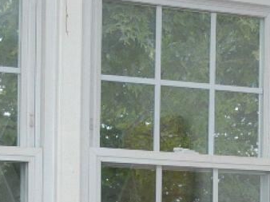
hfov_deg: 12.1
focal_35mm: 160
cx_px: 300
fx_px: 1248
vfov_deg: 9.0
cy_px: 306
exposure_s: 1/60
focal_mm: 25
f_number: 4.5
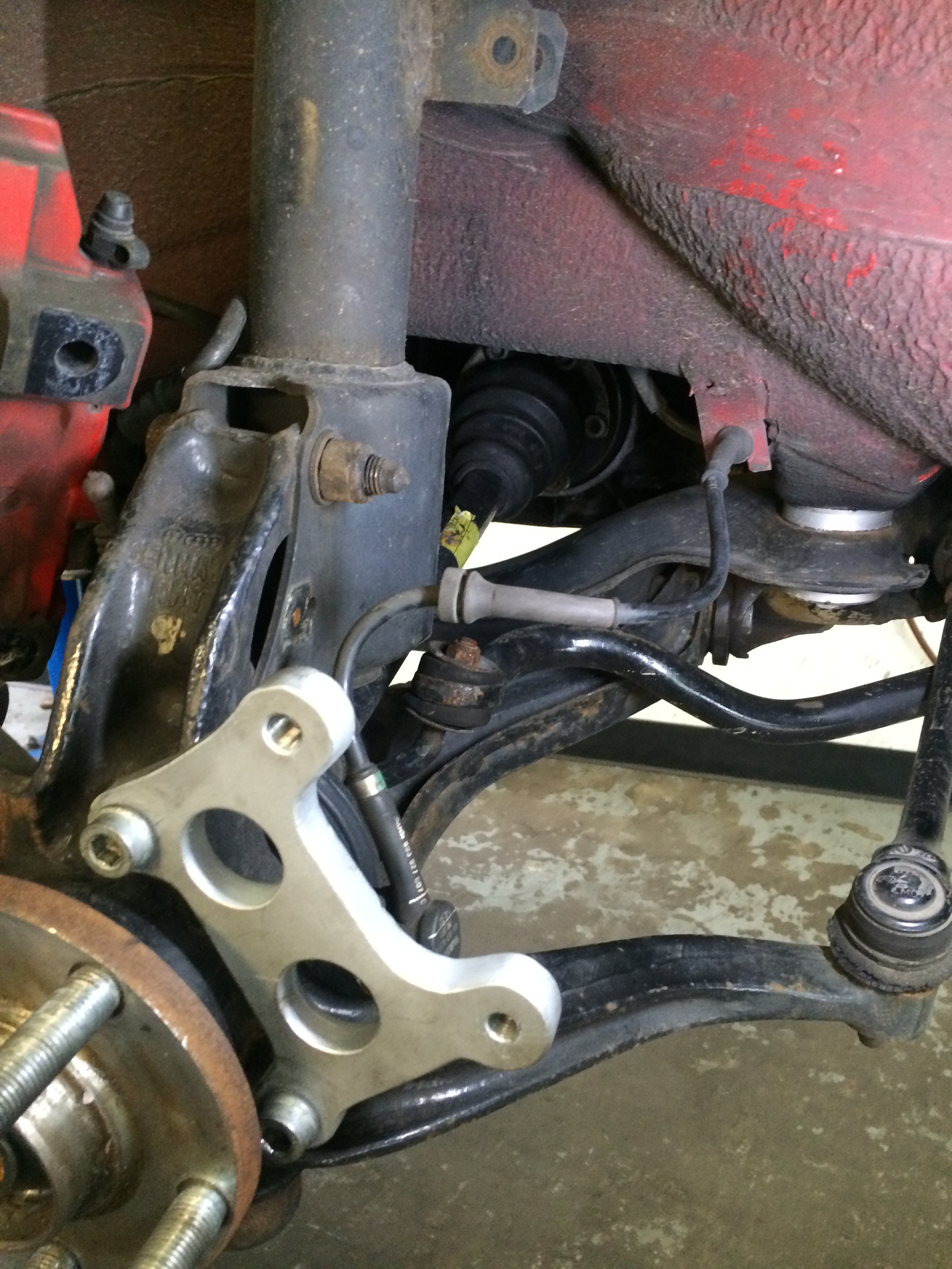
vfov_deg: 61.7
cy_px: 634
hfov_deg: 48.2
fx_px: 1063
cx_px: 476
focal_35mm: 29
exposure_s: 1/30
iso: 320
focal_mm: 4.15
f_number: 2.2
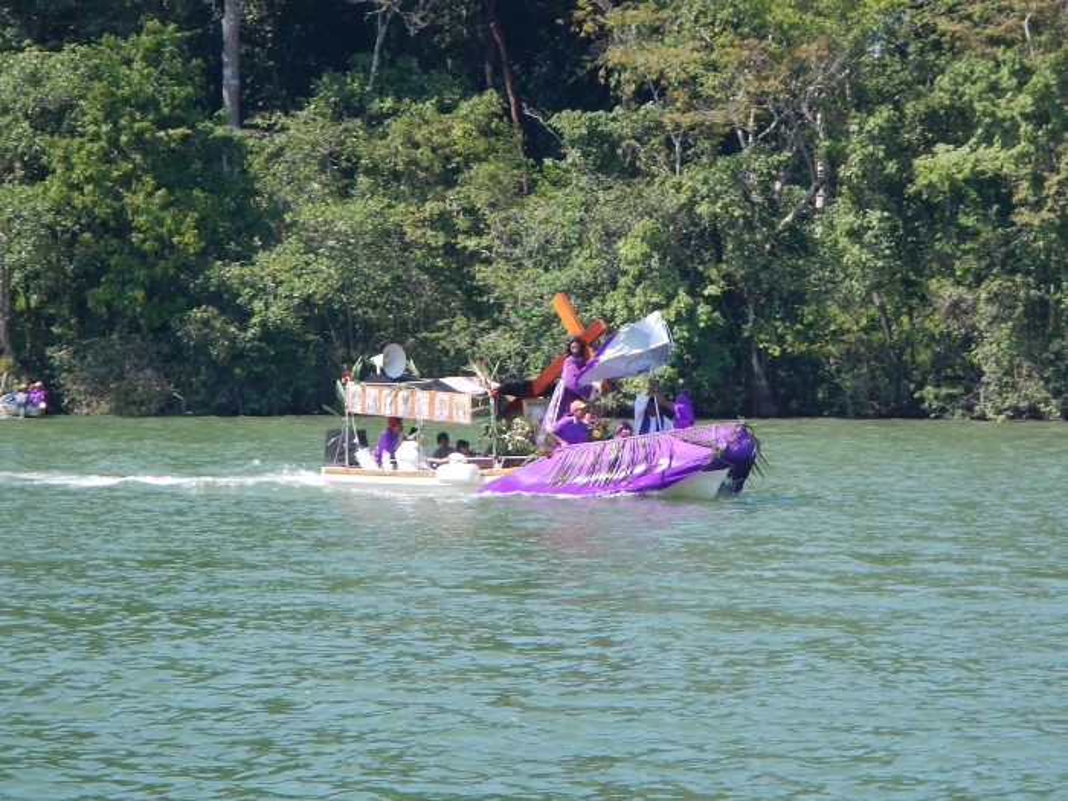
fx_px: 4319
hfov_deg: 14.1
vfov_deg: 10.6
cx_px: 534
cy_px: 400
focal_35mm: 140
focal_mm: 25
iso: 125
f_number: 4.8
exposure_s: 1/320
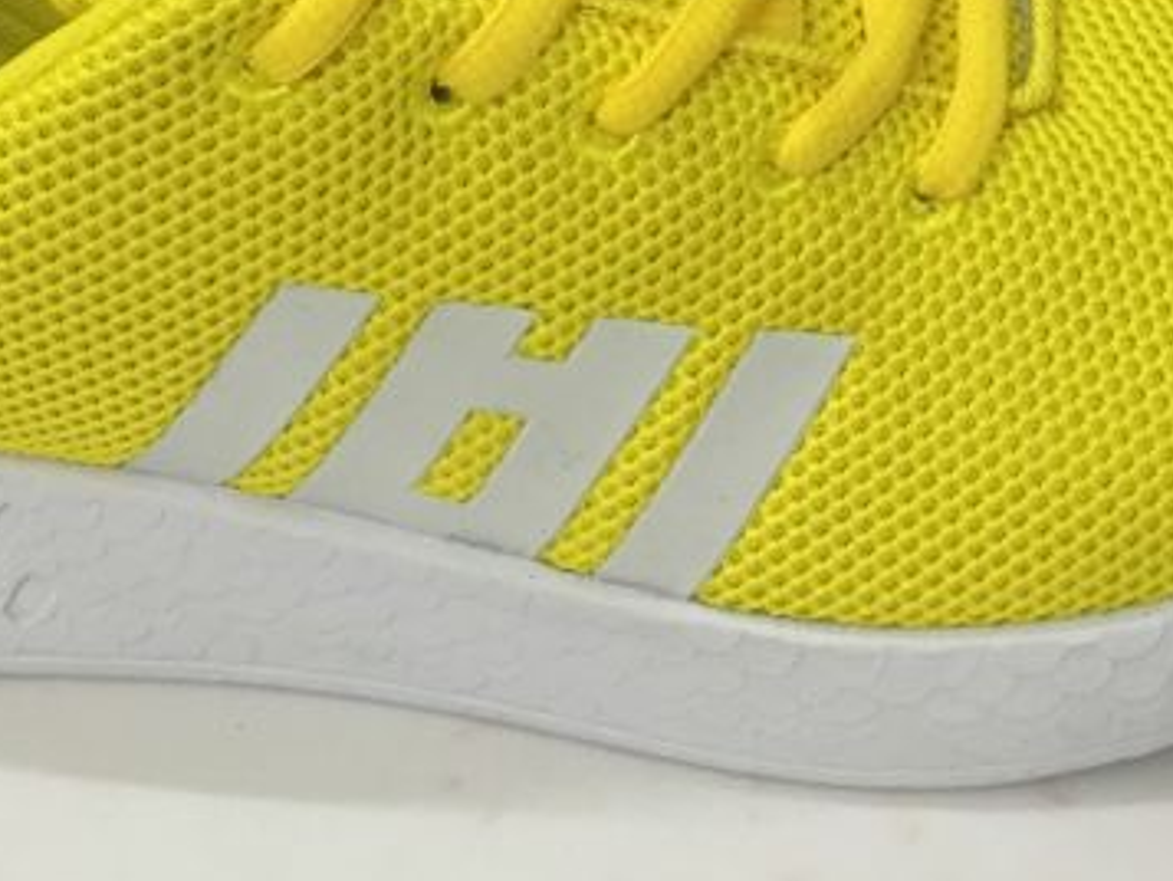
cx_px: 398
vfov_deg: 21.7
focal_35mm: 65
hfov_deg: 29.6
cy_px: -10
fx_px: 2203
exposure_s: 1/10
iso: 100
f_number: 2.2
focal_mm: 4.15
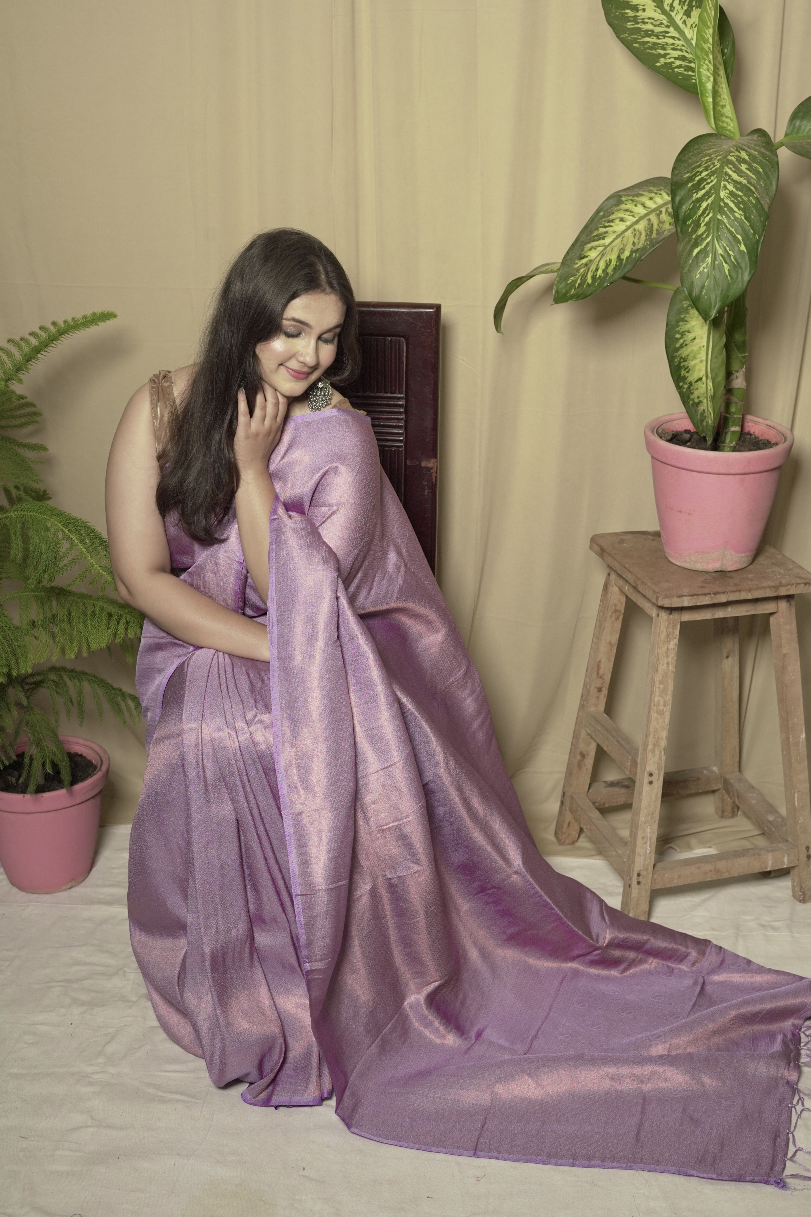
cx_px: 406
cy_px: 608
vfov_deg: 39.6
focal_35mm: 50
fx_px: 1689
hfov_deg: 27.0
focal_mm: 50
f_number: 6.3
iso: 800
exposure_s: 1/160
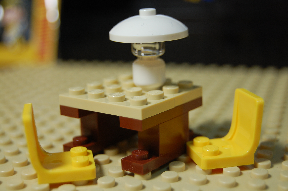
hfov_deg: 29.3
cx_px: 144
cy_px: 96
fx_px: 551
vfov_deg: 19.7
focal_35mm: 69
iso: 400
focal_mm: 46
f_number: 5.3
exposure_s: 1/60
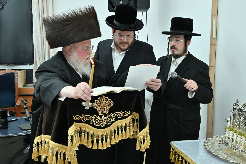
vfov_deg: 31.2
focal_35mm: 43
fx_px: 294
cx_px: 123
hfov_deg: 45.4
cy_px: 82
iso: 1600
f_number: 5.6
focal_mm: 43
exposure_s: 1/250
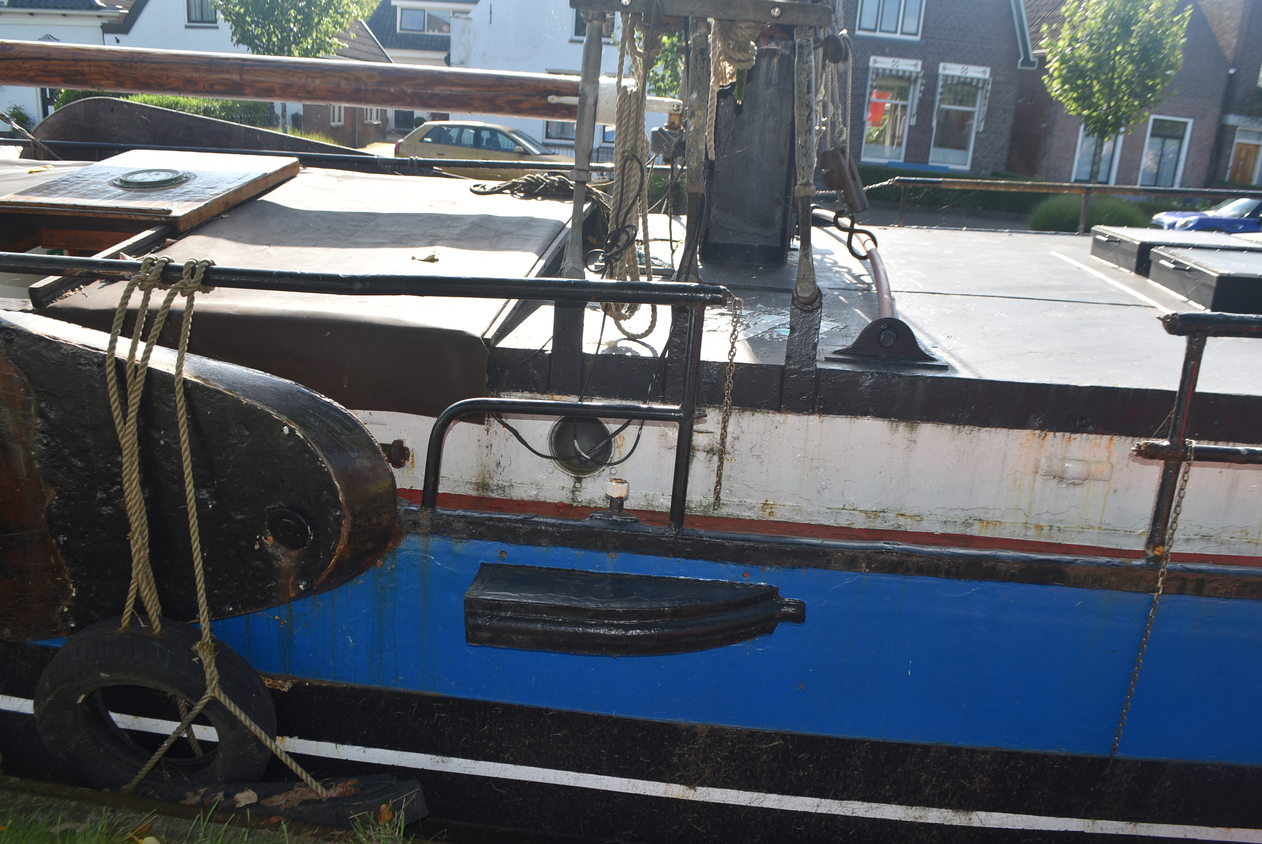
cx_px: 631
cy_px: 422
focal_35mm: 27
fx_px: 947
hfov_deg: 67.3
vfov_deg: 48.0
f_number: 6.3
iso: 100
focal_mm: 18
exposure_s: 1/160
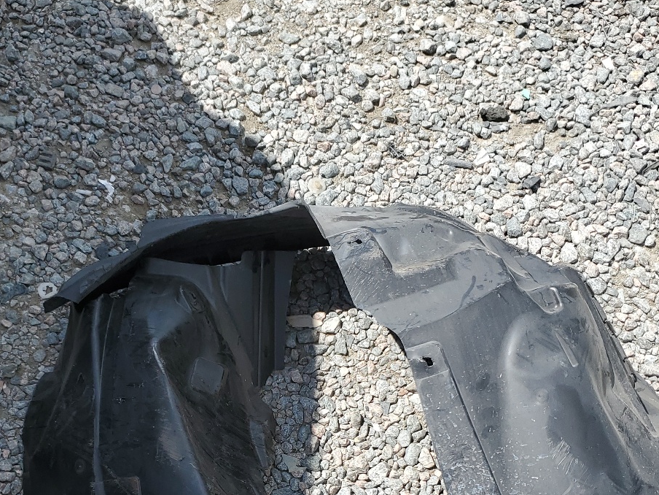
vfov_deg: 30.3
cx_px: 279
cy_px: 436
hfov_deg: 41.1
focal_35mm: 46
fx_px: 876
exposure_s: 1/2000
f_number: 1.5
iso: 50
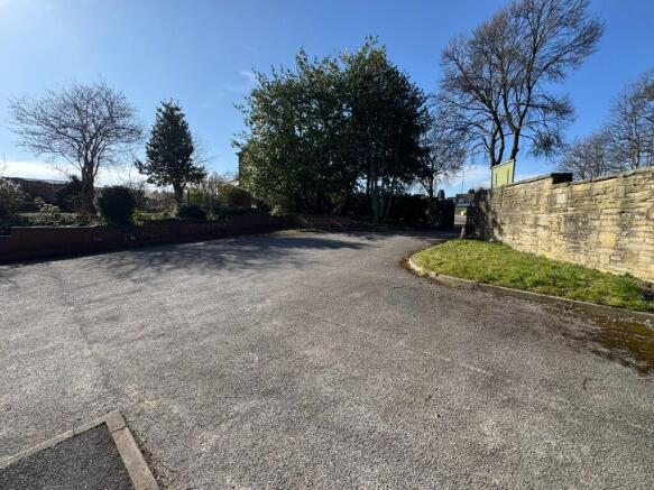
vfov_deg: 85.7
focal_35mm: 14
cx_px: 327
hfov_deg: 102.1
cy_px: 245
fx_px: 264
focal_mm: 2.22
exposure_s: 1/821
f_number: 2.2
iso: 50
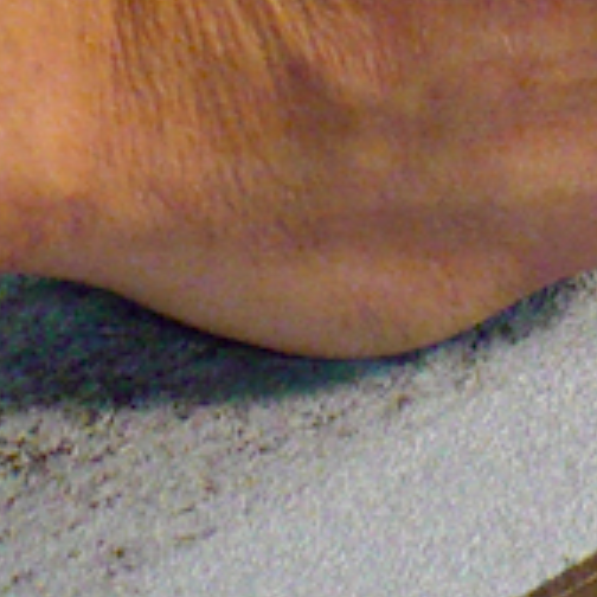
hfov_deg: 5.1
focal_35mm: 340
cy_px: -142
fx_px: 6634
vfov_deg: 5.1
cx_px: 476
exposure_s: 1/30
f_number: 3.1
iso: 160
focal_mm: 8.9
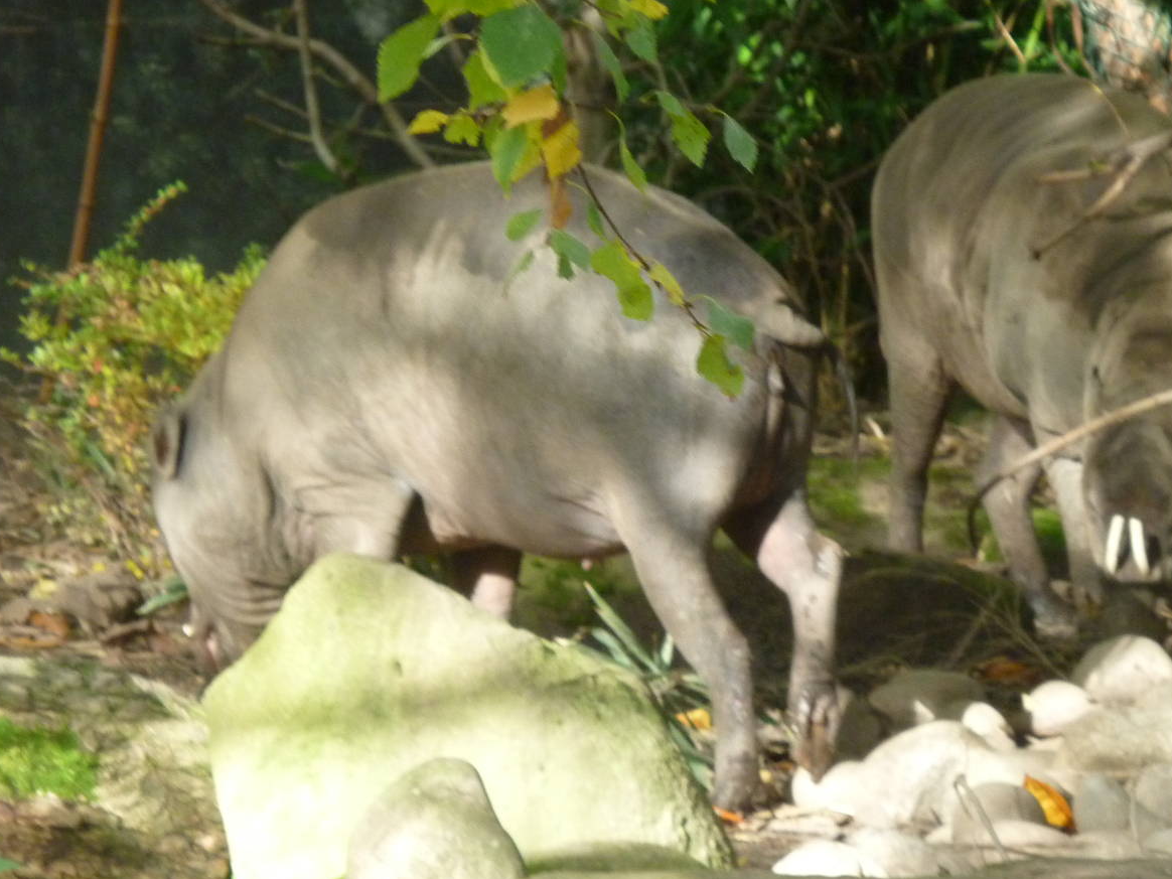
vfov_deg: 5.4
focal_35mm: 275
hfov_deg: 7.2
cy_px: 442
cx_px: 760
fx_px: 9311
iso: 400
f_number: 5.9
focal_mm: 36
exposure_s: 1/100
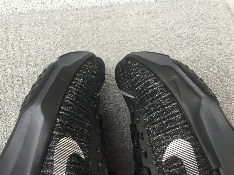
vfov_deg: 40.7
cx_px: 108
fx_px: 237
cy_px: 91
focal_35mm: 35
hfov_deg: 52.6
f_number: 2.4
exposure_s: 1/33
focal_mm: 3.3
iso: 32
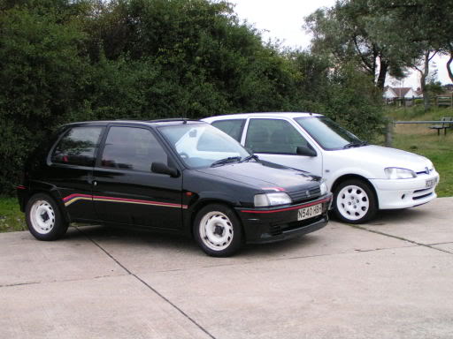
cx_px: 226
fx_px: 851
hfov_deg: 29.8
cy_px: 170
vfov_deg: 22.6
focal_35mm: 65
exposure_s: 1/80
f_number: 3.2
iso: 200
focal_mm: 10
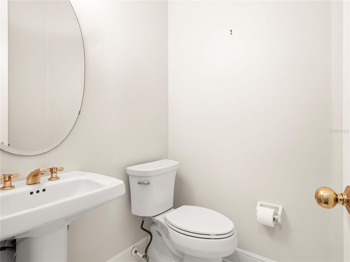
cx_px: 175
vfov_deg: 66.0
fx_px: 202
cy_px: 131
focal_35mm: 20
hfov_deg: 81.8
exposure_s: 1/60
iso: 1600
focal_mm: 10
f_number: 7.1
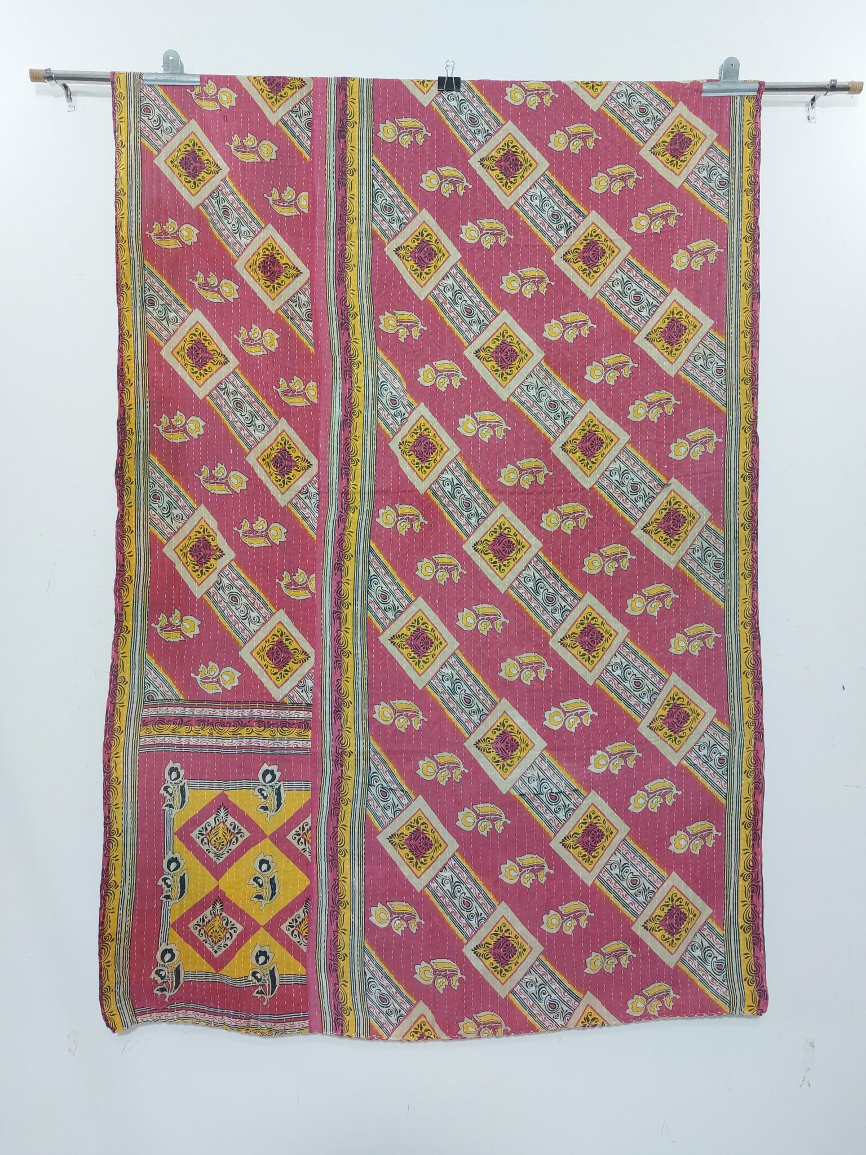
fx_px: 834
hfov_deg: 54.9
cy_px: 578
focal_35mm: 25
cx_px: 433
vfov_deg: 69.4
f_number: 1.8
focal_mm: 5.23
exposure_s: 1/100
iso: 100
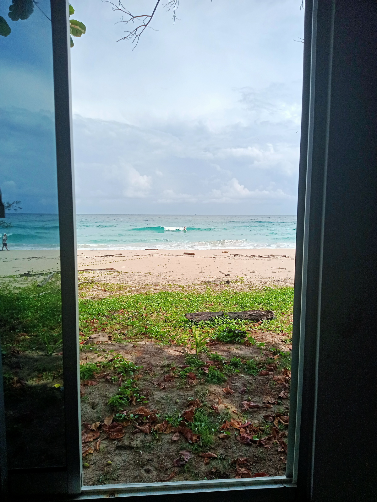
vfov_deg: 63.4
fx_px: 407
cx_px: 188
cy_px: 251
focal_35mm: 28
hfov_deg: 49.7
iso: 100
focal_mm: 3.37
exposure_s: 1/1795
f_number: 2.2
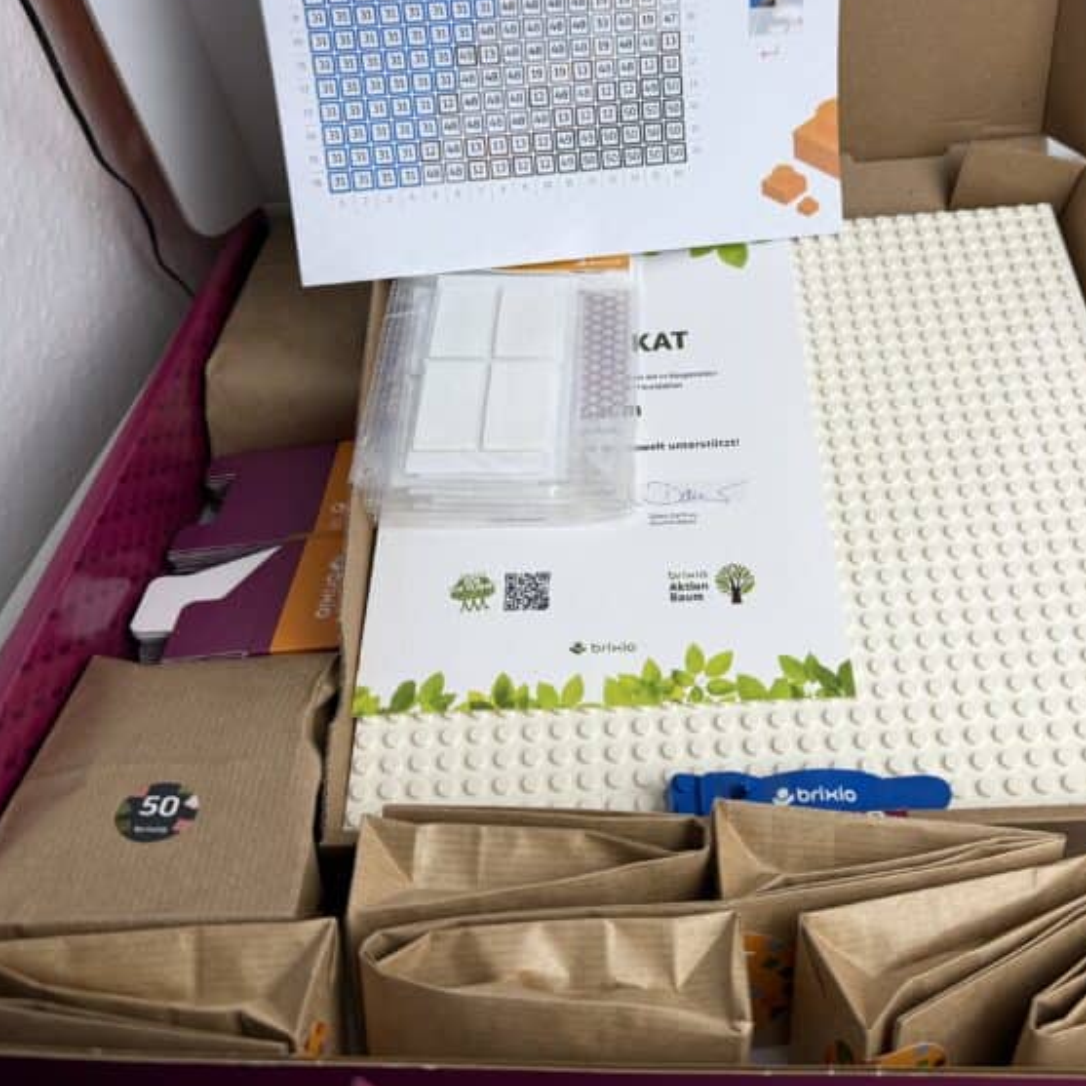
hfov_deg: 42.5
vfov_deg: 42.1
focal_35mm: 39
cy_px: 343
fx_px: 1384
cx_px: 679
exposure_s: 1/180
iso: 64
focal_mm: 6.76
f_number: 1.78
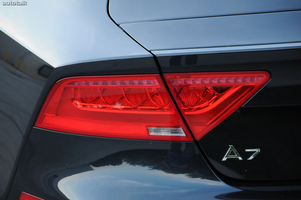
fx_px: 1077
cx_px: 150
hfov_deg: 15.9
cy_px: 100
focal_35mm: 129
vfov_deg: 10.6
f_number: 5.6
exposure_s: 1/60
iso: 2000
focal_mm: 86
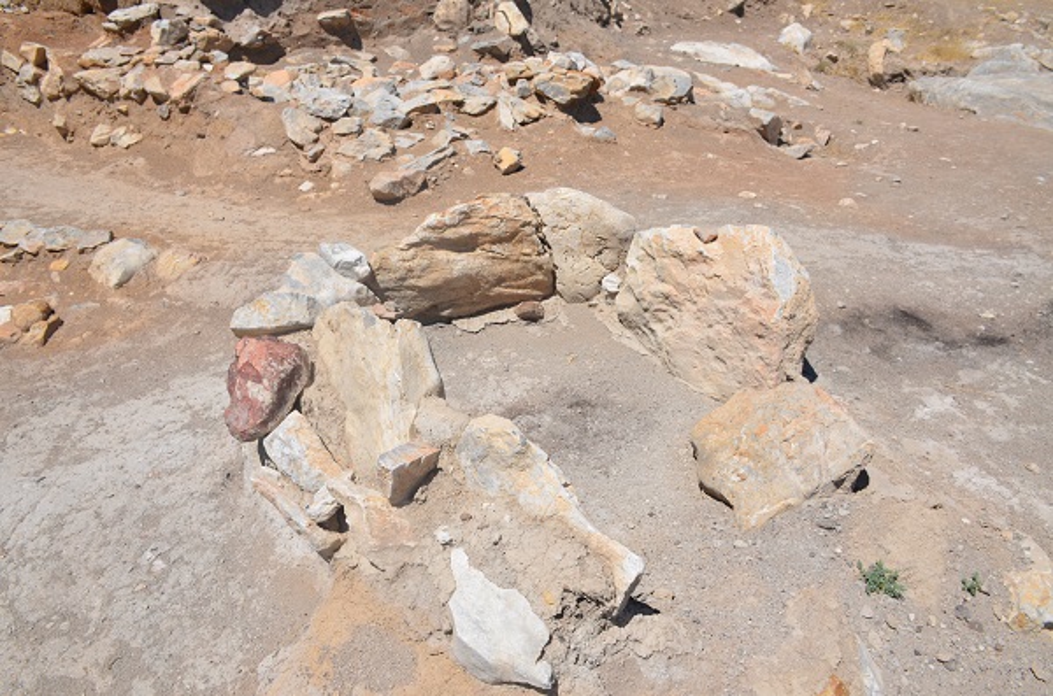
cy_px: 348
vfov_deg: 47.7
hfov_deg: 67.5
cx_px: 526
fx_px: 788
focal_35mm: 27
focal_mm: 18
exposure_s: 1/320
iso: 100
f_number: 9
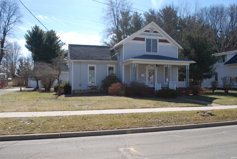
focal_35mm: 30
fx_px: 198
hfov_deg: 61.9
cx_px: 118
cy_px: 80
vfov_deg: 43.7
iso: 100
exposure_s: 1/200
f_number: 7.1
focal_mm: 20
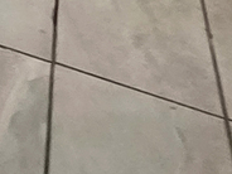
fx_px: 684
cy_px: -318
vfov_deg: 10.8
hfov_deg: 11.3
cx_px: -468
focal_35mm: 102
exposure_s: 1/60
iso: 200
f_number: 2.2
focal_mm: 2.2
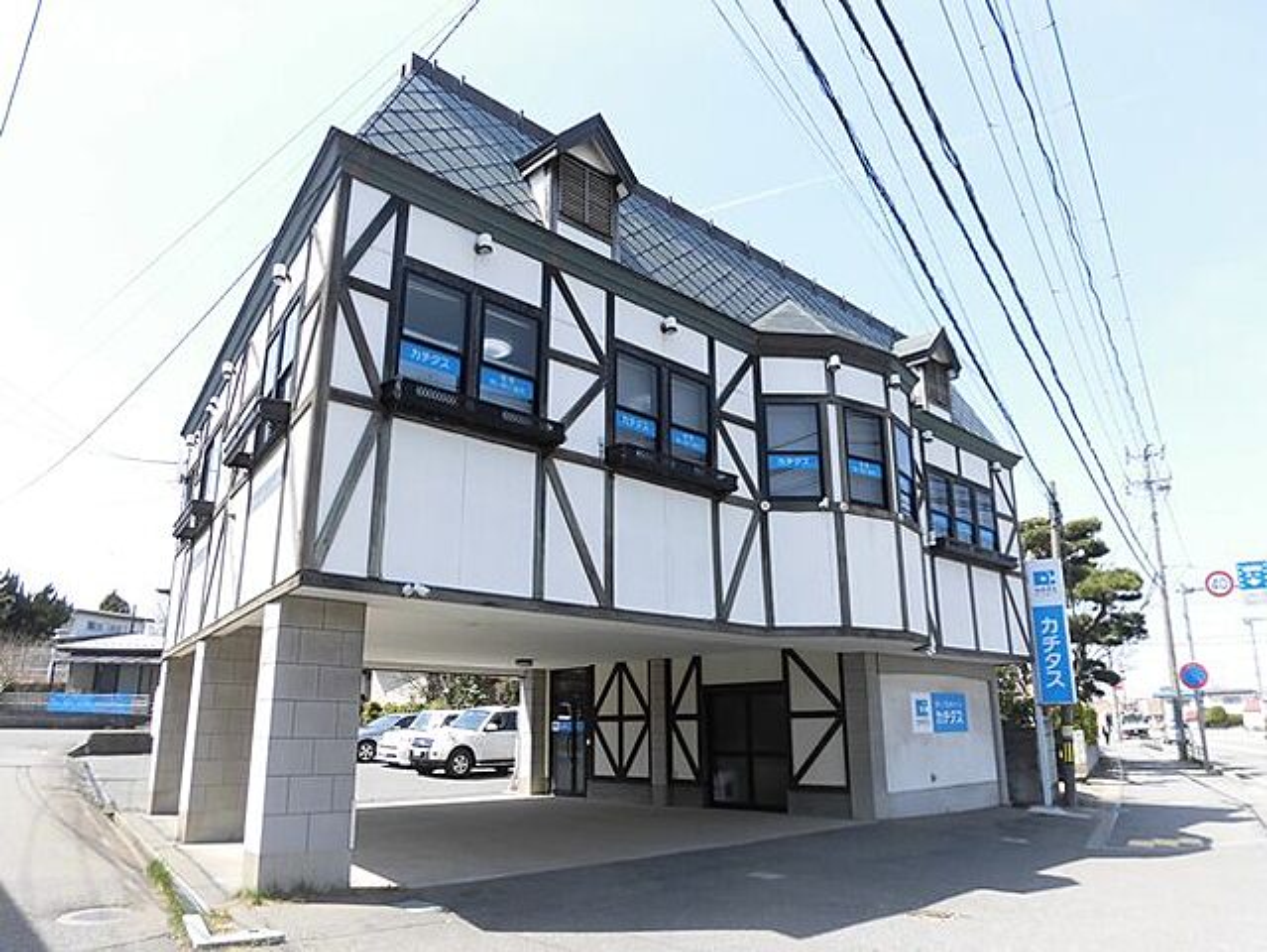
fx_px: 879
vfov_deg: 56.9
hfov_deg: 71.6
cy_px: 476
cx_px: 634
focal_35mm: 24
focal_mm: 4.3
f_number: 3.1
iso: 100
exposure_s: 1/640
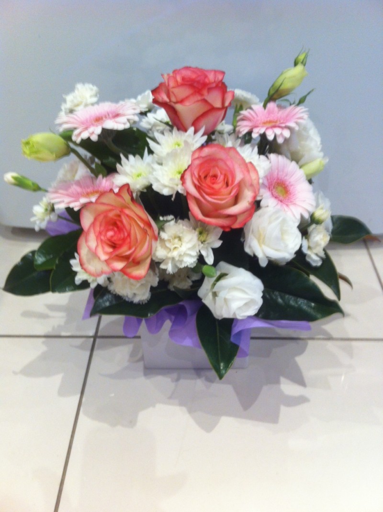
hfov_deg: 40.6
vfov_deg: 52.7
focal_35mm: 35
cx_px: 192
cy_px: 256
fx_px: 518
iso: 100
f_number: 2.8
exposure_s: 1/15
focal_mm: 3.85
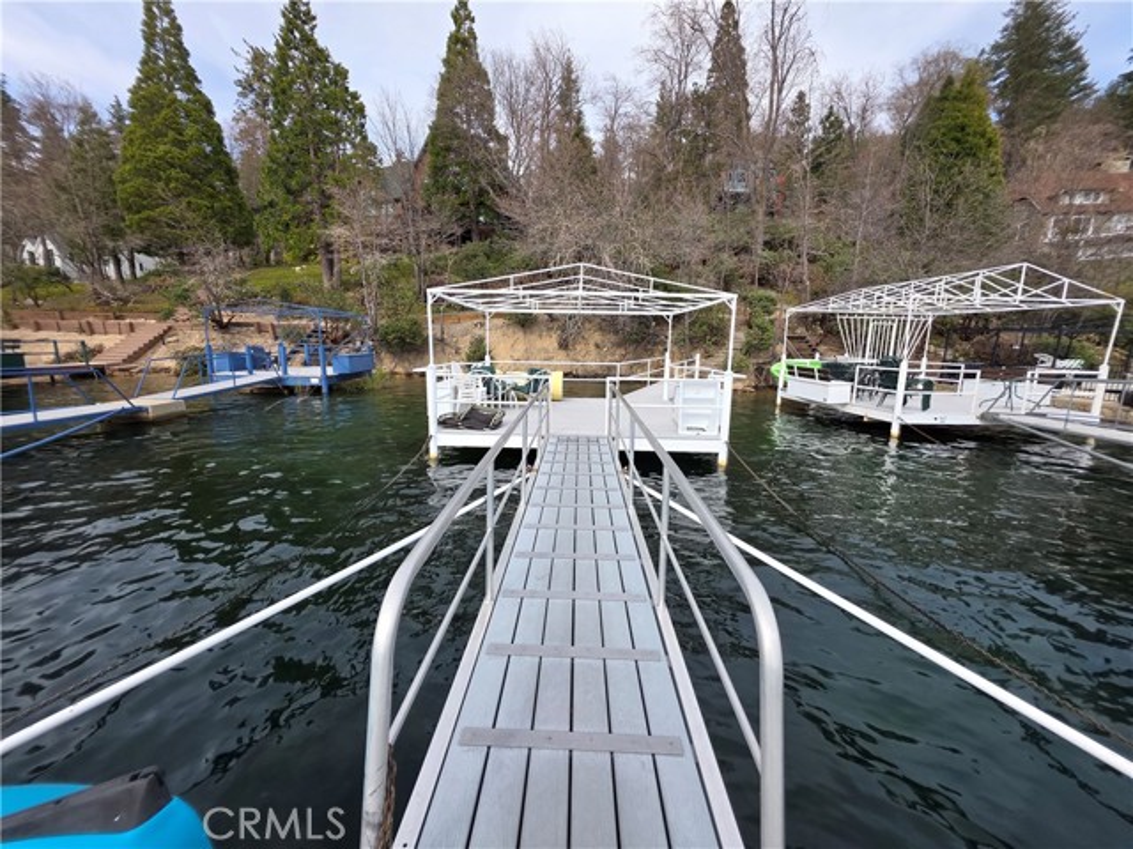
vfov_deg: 89.9
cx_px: 566
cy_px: 424
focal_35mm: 13
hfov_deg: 106.2
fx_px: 425
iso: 40
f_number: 1.9
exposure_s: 1/965
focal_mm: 2.2
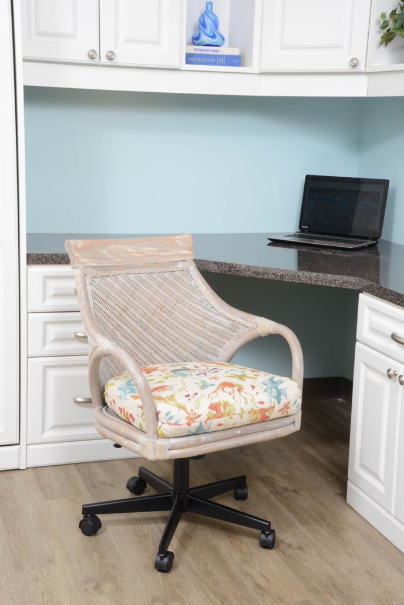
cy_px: 302
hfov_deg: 23.4
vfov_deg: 34.5
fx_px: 975
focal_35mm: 58
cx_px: 202
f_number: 22
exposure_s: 1/25
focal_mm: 58
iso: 800
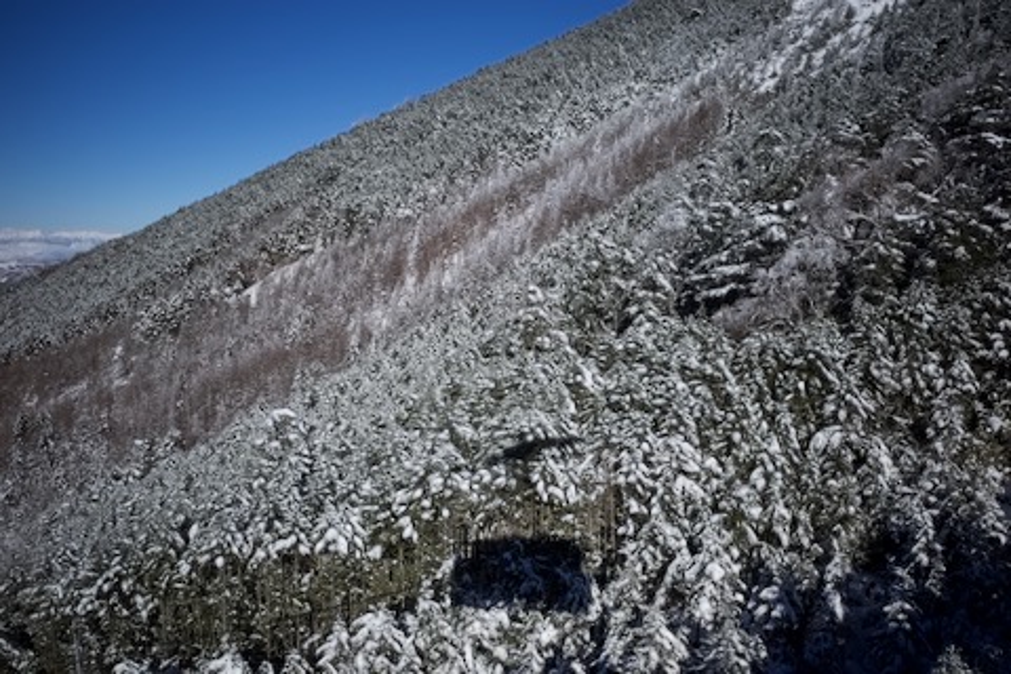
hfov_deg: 65.5
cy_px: 337
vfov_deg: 46.4
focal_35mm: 28
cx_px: 506
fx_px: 786
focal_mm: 18.3
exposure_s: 1/500
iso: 100
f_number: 5.6
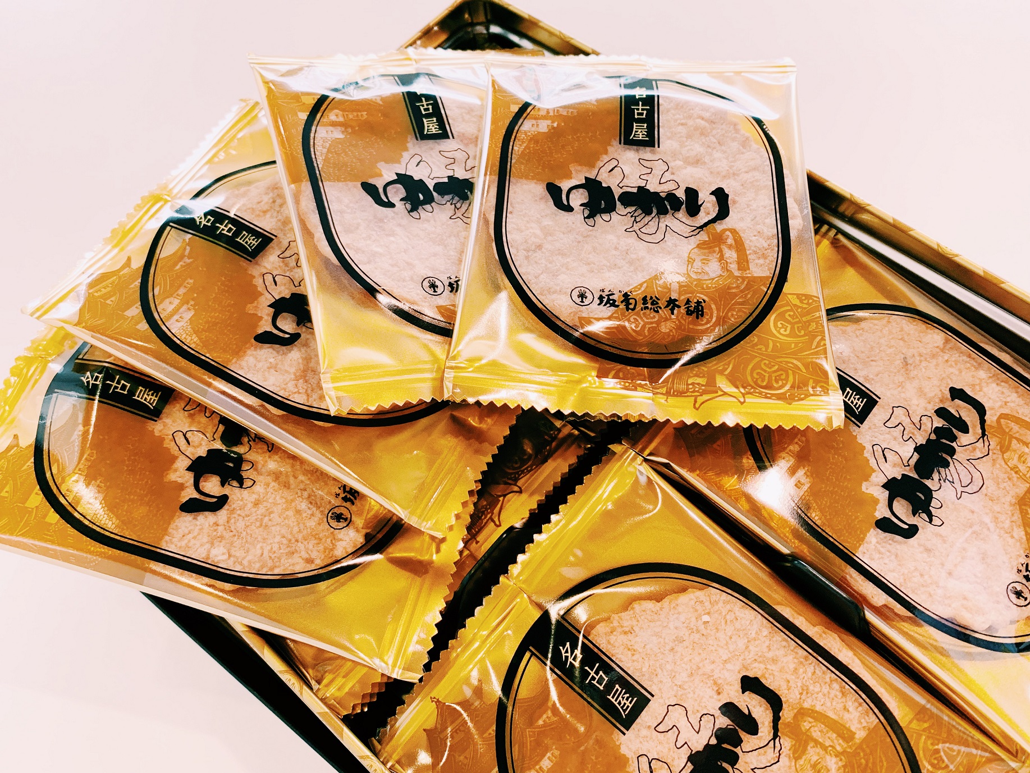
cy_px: 386
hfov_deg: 67.3
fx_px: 774
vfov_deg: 53.1
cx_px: 515
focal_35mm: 26
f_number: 1.8
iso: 100
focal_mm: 4.25
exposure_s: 1/103
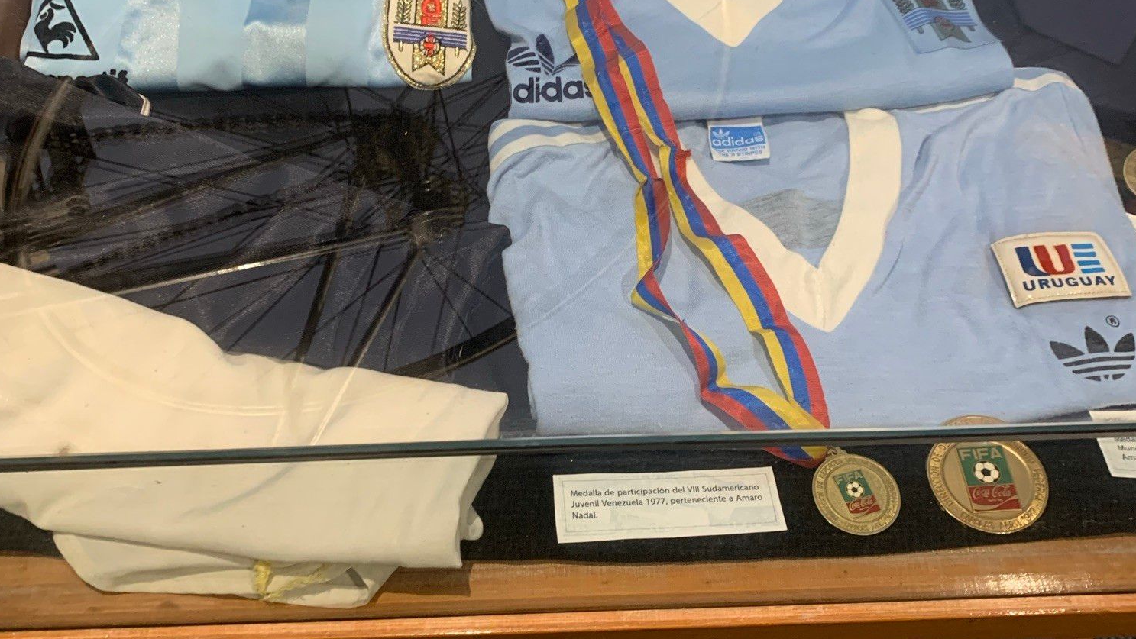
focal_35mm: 39
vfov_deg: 30.2
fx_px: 1175
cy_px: 218
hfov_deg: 51.6
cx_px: 553
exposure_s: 1/50
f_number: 1.8
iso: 160
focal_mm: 4.25
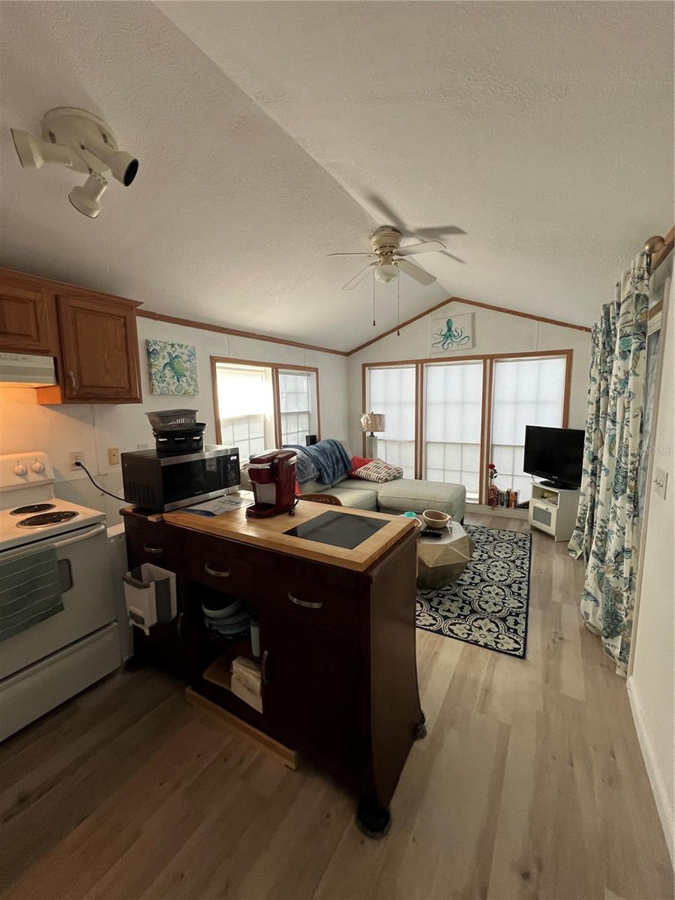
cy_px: 450
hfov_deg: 89.9
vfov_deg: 106.2
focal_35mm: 13
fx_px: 338
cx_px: 338
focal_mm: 1.57
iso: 200
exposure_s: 1/120
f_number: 1.8
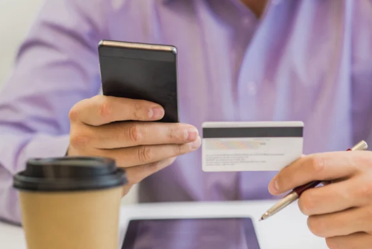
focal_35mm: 111
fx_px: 1148
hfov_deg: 18.4
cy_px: 124
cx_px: 219
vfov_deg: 12.4
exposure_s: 1/100
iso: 320
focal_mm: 85
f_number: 2.8
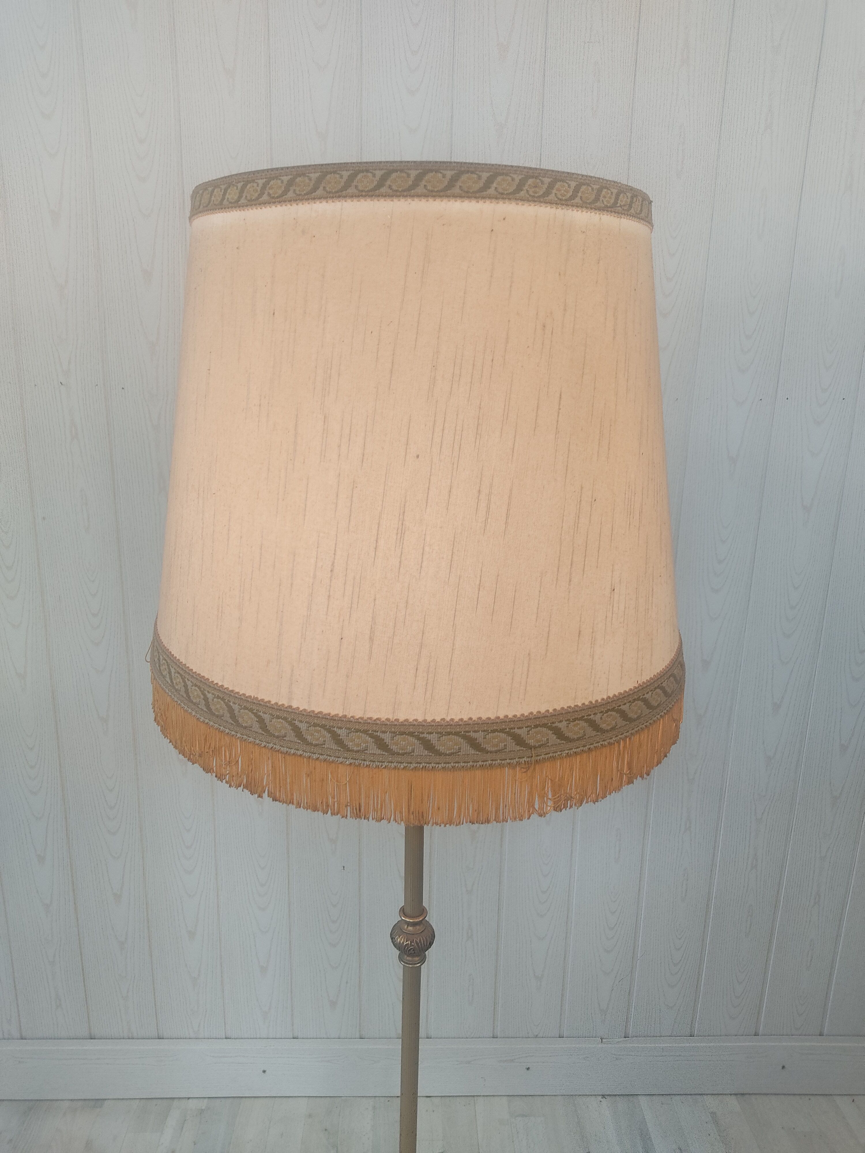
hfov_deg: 53.1
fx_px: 866
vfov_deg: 67.3
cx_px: 432
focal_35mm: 26
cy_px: 576
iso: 243
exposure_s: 1/50
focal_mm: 4.74
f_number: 1.79
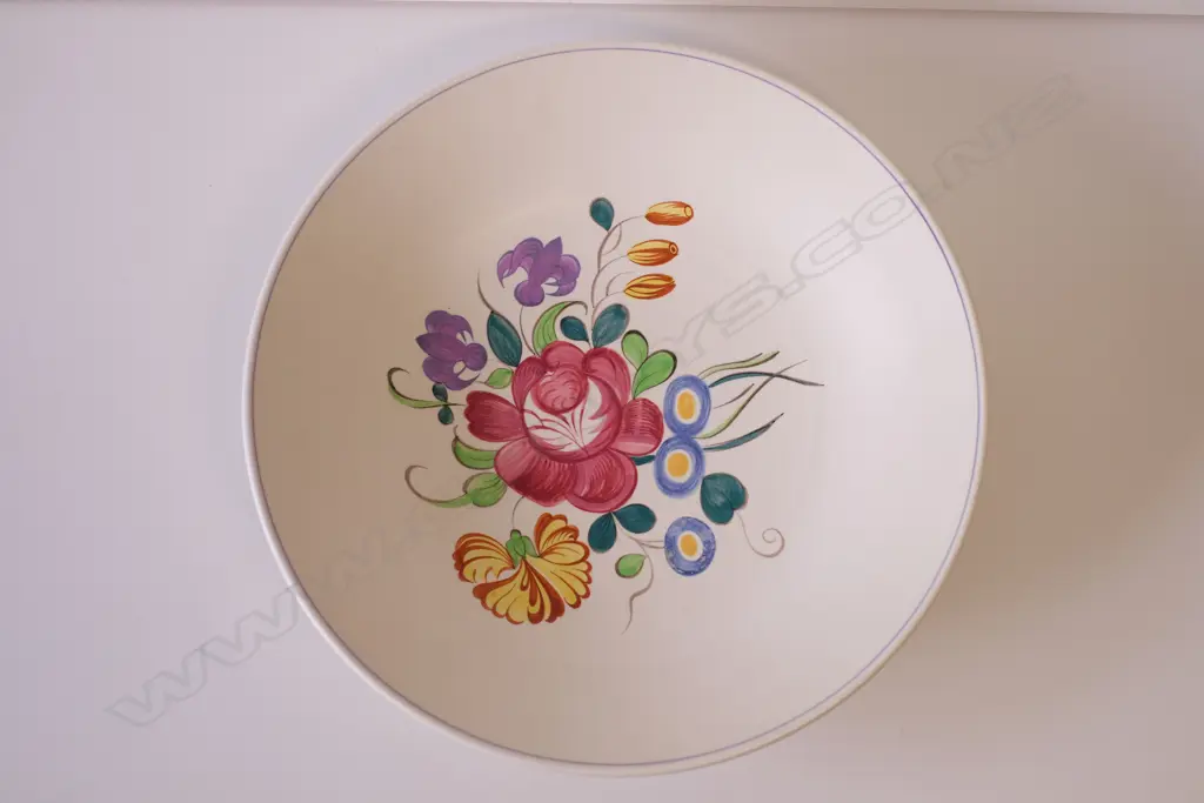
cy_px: 402
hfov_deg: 37.5
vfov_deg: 25.5
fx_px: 1773
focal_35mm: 53
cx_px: 602
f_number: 3.2
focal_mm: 35
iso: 500
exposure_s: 1/125
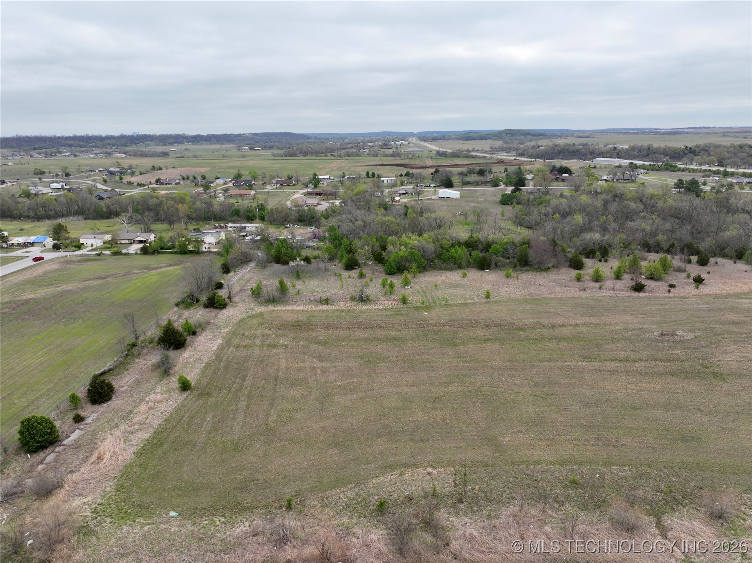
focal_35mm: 24
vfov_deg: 56.8
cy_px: 282
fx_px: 521
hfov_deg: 71.6
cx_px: 376
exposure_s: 1/1600
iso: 150
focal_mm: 12.29
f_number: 2.8
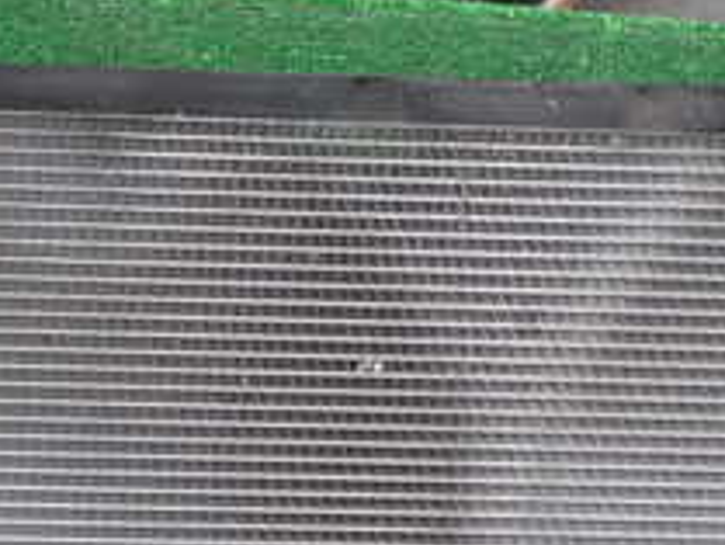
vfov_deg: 17.0
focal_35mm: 86
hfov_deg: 22.7
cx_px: 444
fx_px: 1802
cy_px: 437
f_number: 2.3
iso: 100
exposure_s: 1/60
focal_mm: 5.4
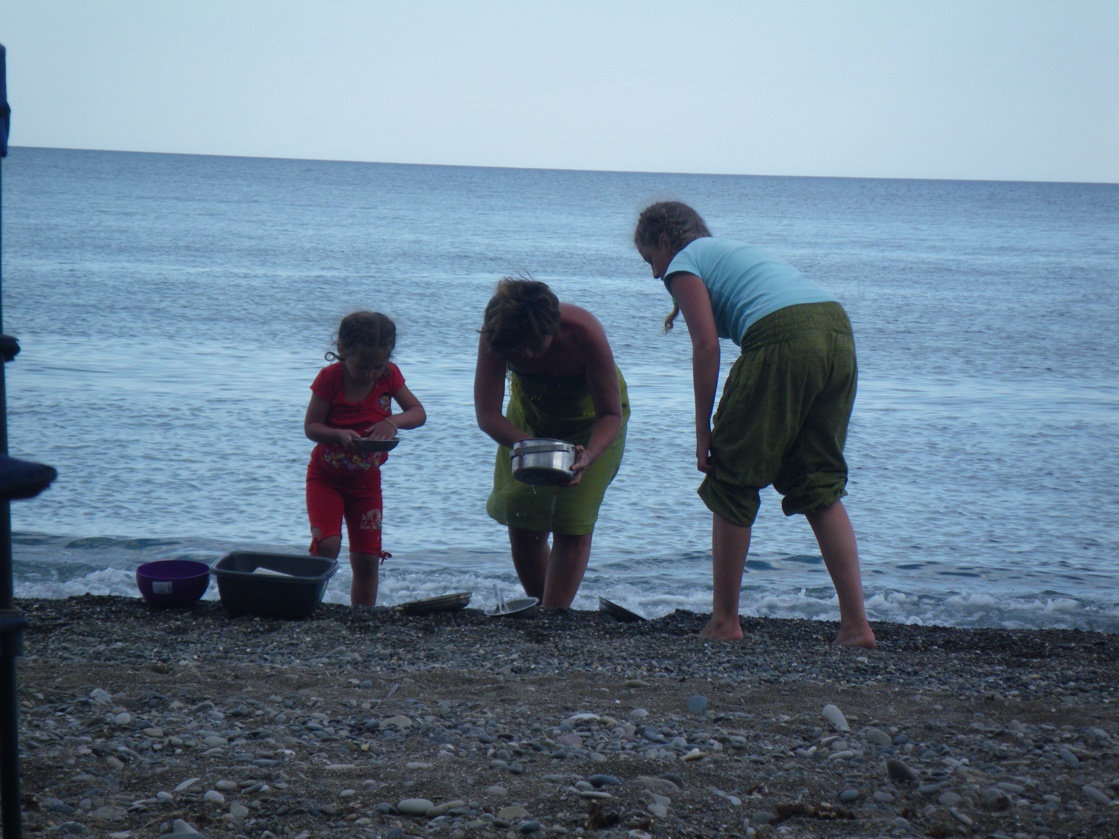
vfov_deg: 10.6
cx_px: 560
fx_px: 4526
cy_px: 420
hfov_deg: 14.1
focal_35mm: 140
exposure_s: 1/250
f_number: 5.5
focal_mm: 25
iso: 100
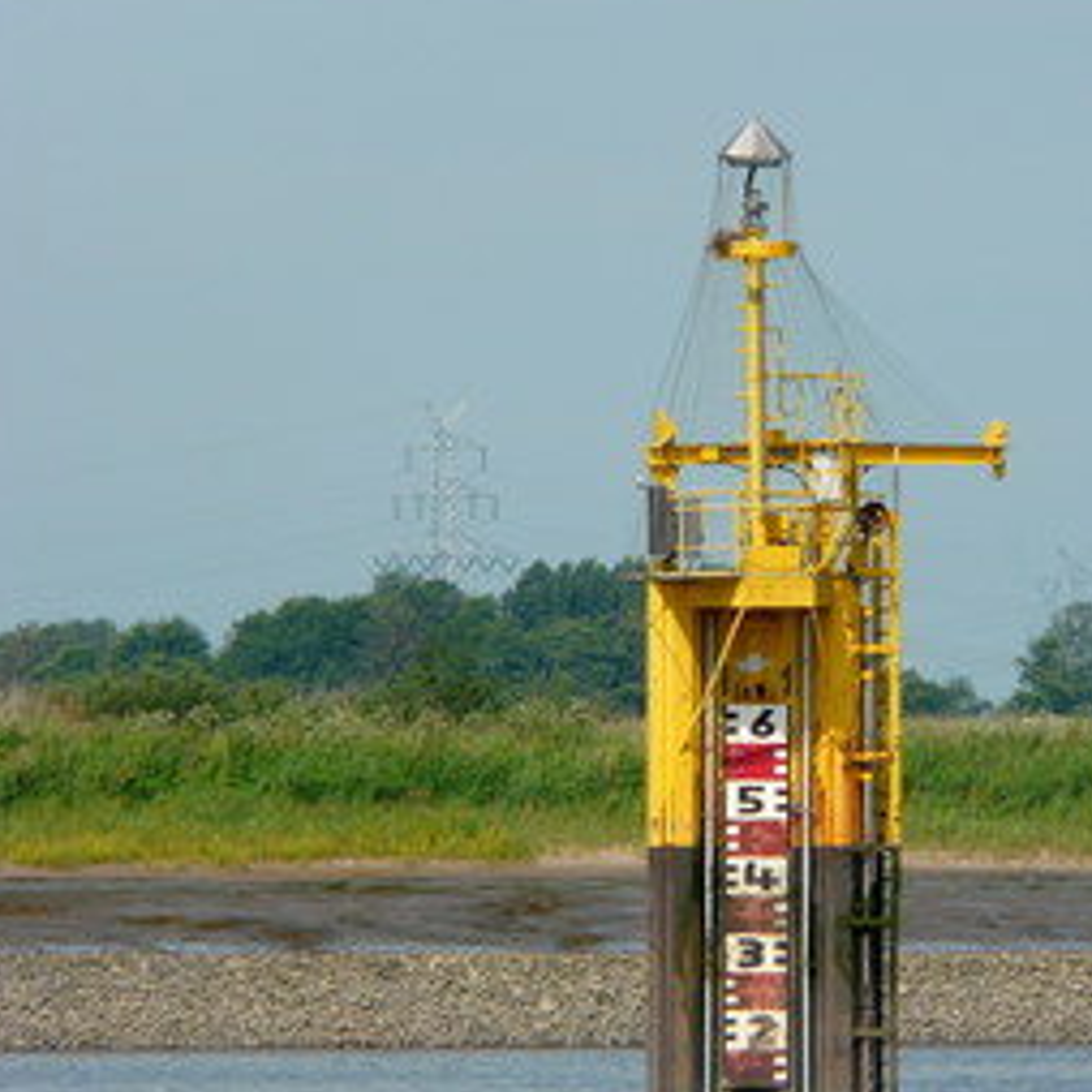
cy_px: 615
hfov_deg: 2.7
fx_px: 23556
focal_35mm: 660
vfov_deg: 2.7
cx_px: 838
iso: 100
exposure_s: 1/400
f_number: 6.3
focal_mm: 77.9
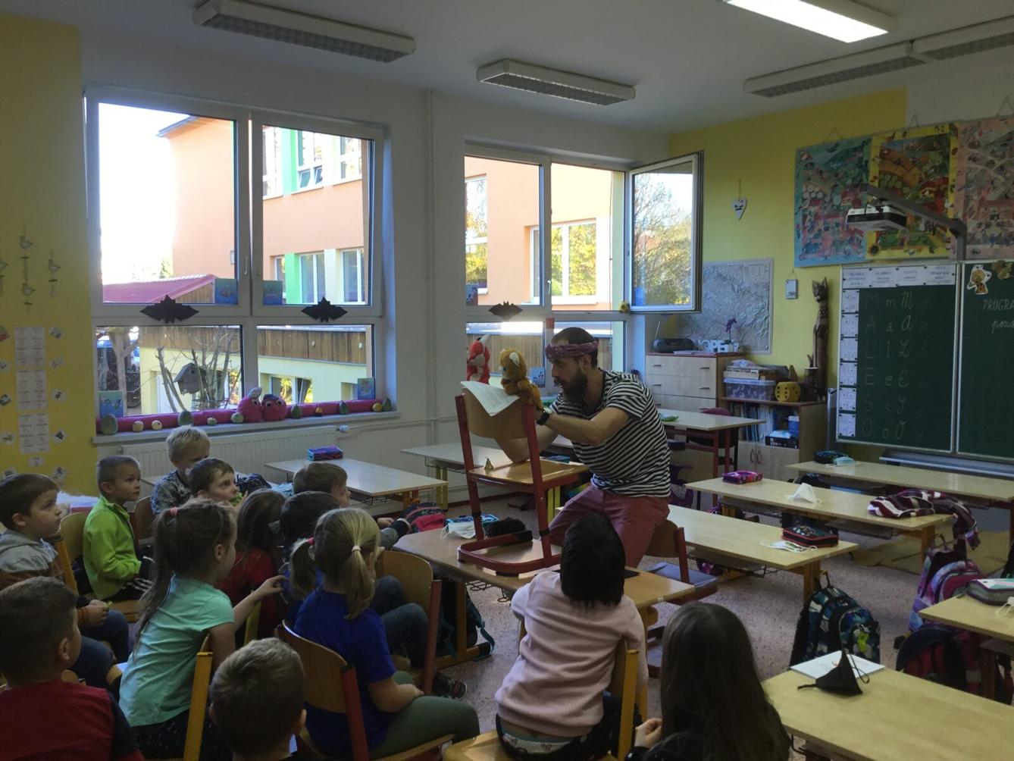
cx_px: 507
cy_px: 380
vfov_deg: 45.5
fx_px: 908
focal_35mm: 31
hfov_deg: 58.3
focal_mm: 3.3
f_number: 2.4
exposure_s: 1/50
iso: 32
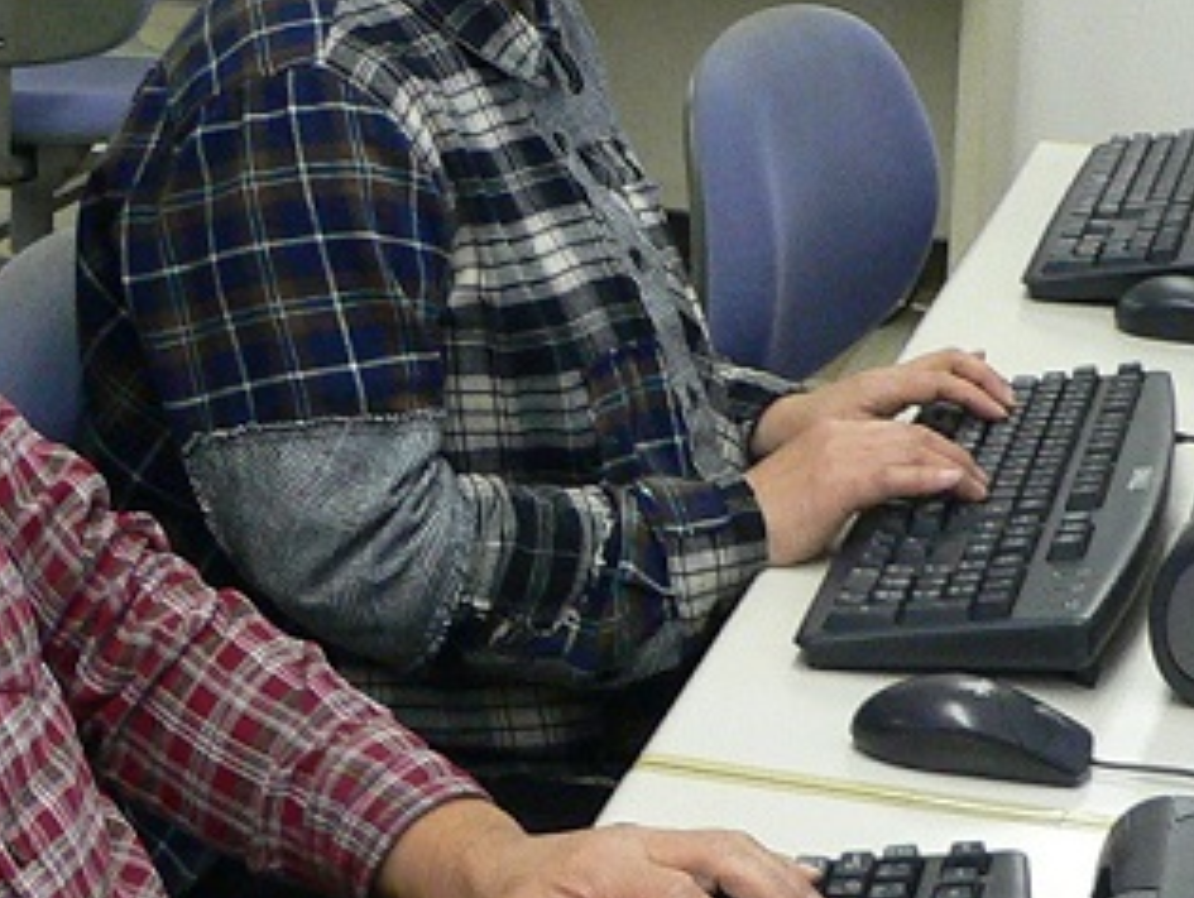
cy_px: -19
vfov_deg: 15.4
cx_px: 468
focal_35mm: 94
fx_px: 3246
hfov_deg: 20.8
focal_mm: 4.6
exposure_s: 1/25
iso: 200
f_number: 2.8
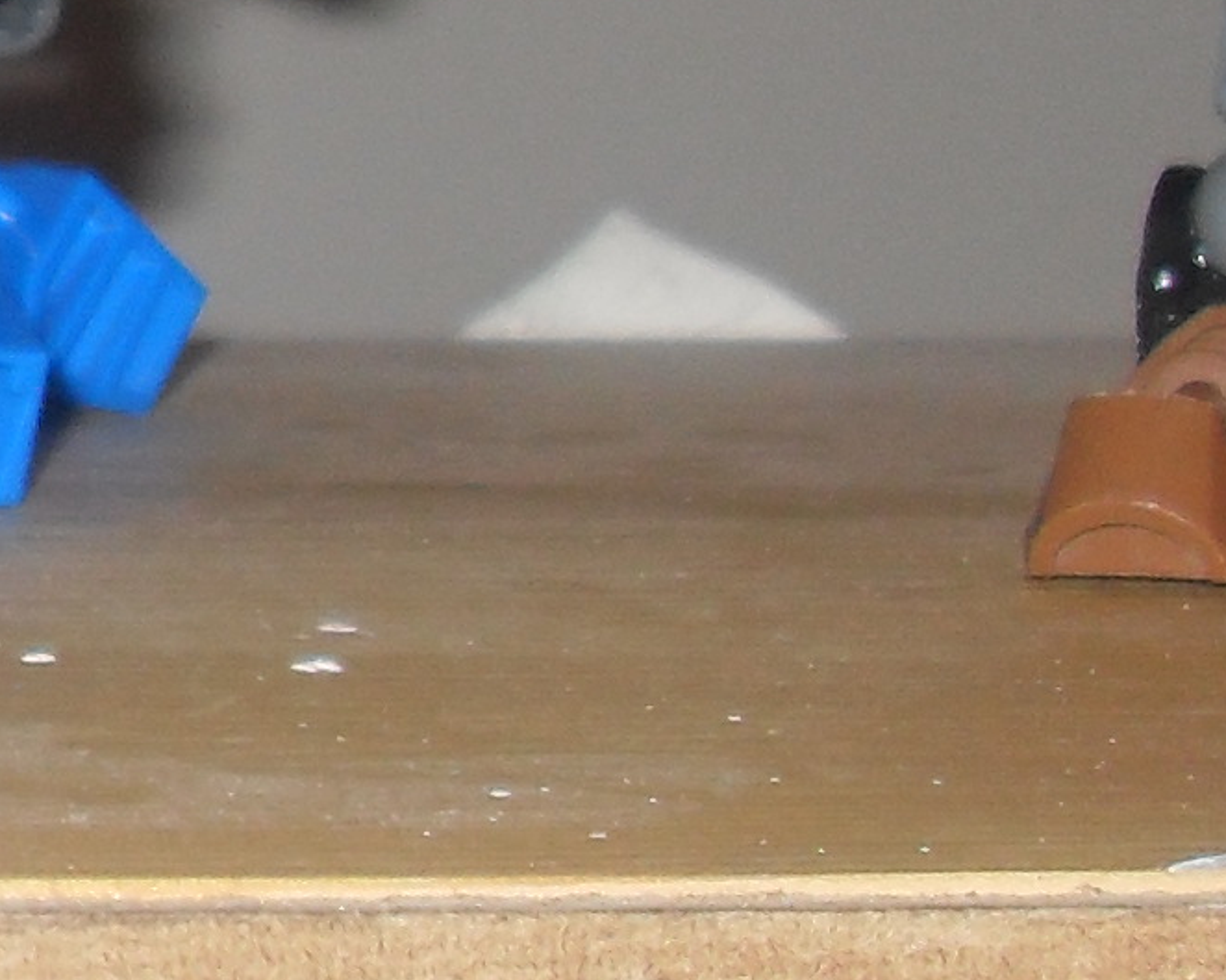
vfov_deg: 8.3
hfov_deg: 10.1
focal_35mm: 183
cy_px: -472
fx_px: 6637
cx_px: -807
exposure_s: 1/45
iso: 100
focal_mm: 6.3
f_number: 2.8
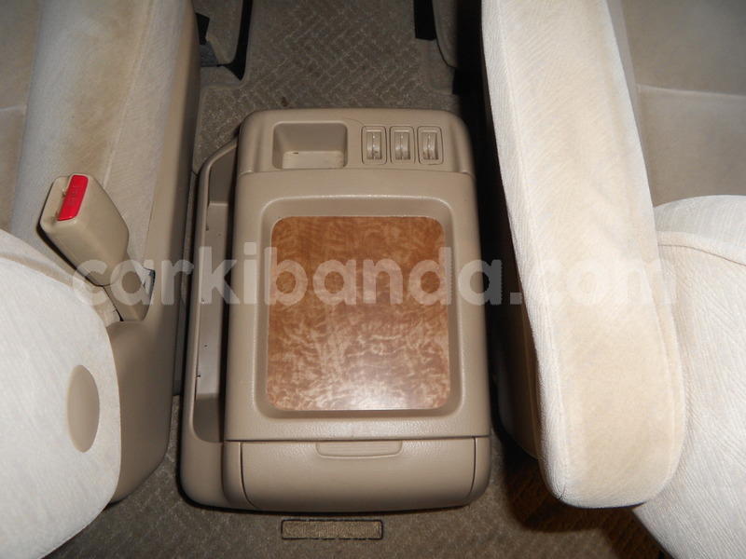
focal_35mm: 43
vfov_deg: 33.6
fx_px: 927
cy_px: 280
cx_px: 373
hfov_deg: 43.9
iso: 80
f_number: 4.2
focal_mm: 7.7
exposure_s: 1/30
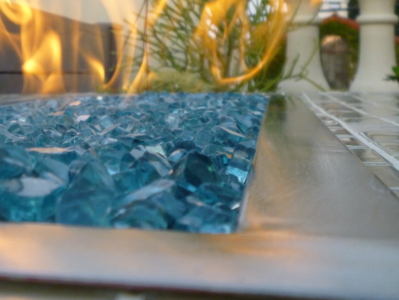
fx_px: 669
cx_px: 81
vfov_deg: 24.9
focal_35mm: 58
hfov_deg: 32.3
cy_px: 66
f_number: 3.5
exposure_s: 1/125
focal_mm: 6.4
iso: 320
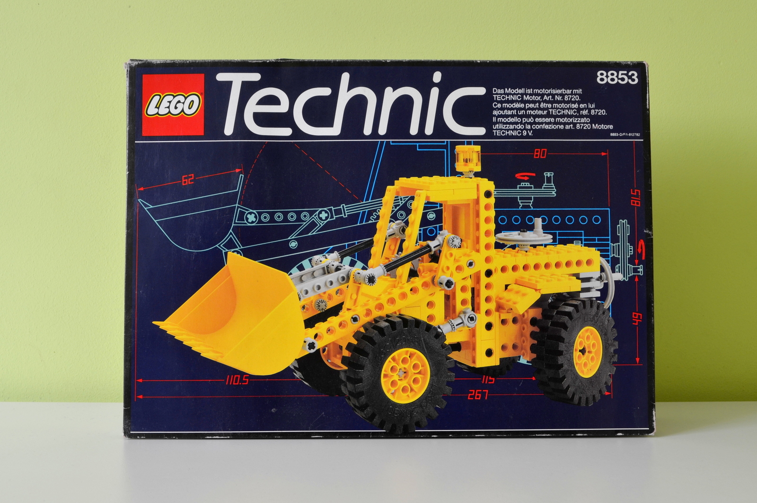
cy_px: 252
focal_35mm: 36
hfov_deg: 53.2
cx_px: 378
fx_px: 756
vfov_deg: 36.8
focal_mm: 24
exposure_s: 2
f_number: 10
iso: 125
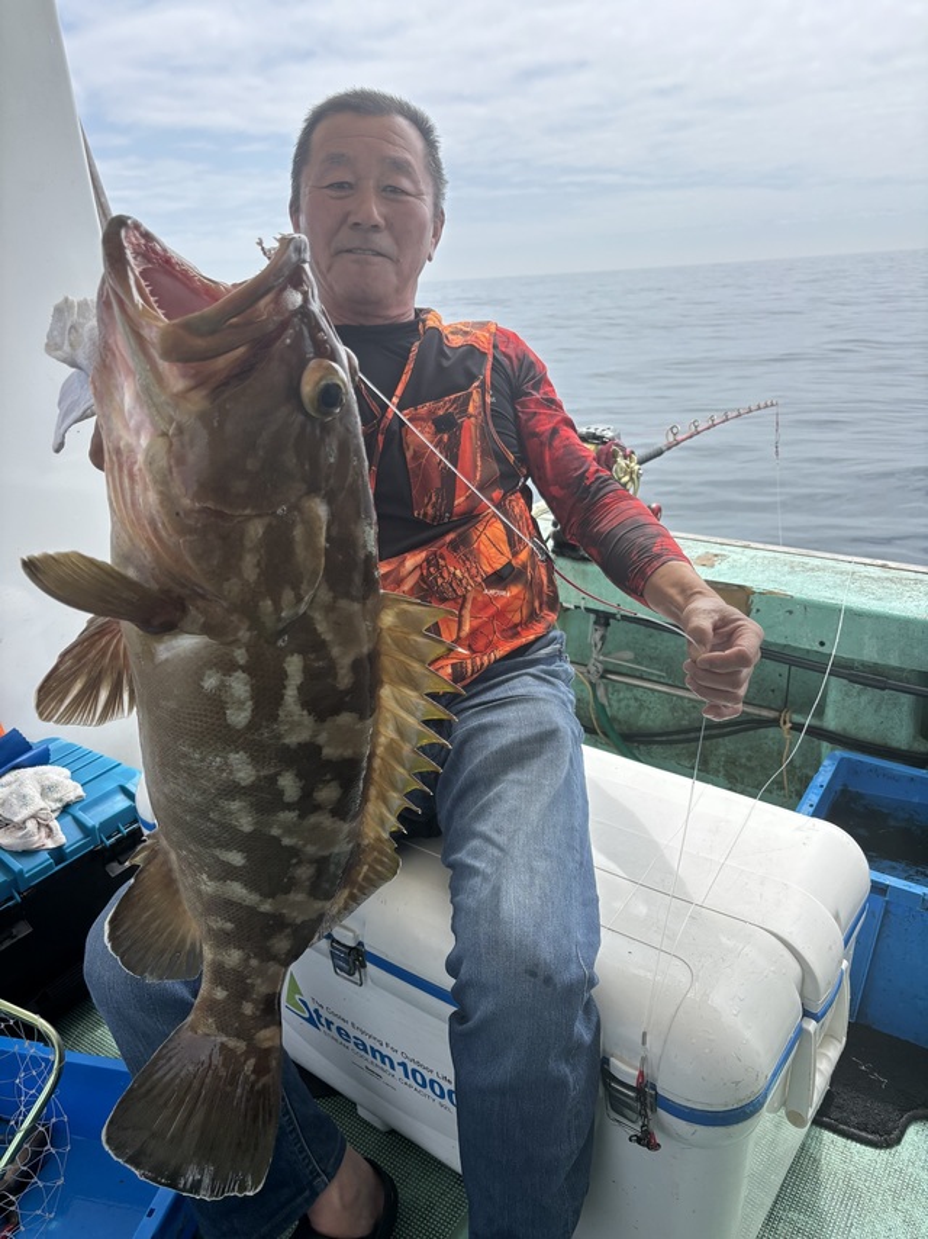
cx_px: 464
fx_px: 930
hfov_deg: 53.0
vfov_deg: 67.3
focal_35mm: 26
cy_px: 620
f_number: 1.6
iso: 50
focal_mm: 5.96
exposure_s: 1/2710
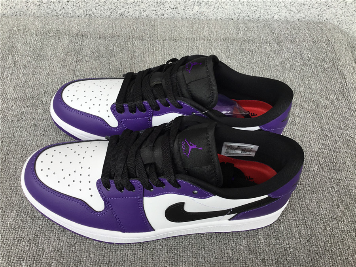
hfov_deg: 58.4
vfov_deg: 45.4
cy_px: 134
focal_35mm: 31
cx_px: 178
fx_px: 319
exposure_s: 1/123
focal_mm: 3.3
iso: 25
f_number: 2.4
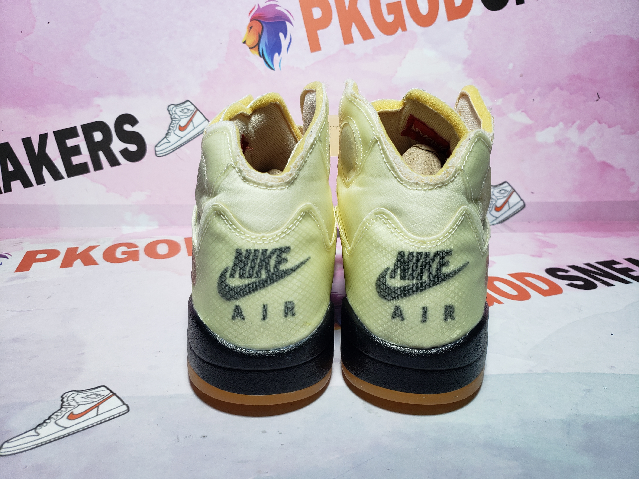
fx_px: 480
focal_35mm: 26
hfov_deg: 67.3
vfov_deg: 53.1
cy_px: 240
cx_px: 320
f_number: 1.5
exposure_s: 1/441
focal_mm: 4.3
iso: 50
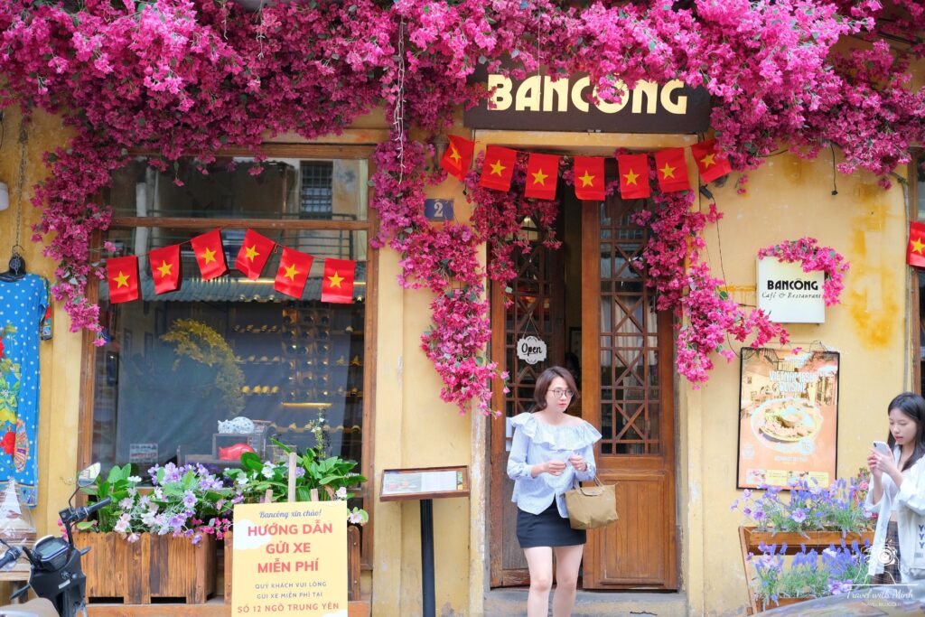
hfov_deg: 39.6
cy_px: 308
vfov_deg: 27.0
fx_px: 1285
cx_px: 462
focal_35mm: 50
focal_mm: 33
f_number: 1.8
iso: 800
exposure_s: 1/1900
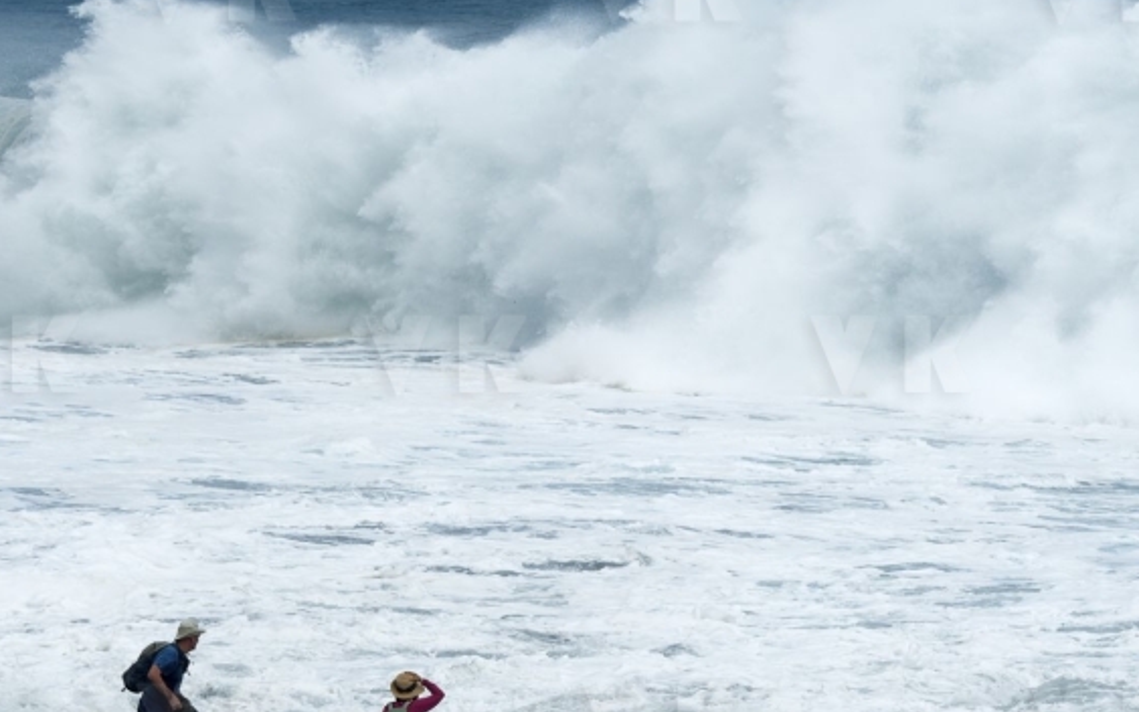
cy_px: 428
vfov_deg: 4.8
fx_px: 8413
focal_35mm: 271
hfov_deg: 7.7
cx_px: 662
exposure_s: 1/800
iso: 100
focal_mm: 125
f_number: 8
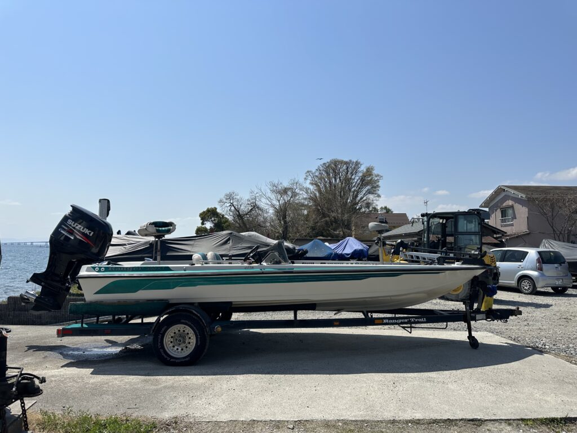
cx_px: 288
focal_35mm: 24
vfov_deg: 56.8
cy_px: 216
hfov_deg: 71.6
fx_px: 400
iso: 80
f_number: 1.78
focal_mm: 6.86
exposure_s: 1/4762
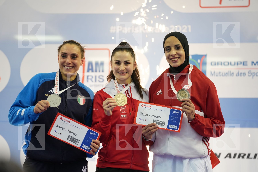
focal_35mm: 167
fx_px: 1197
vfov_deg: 8.2
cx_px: 129
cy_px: 86
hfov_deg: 12.3
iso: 640
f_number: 2.8
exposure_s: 1/250
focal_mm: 167
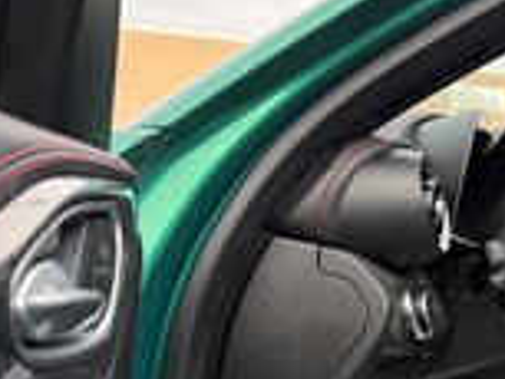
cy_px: 377
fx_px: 964
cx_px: 677
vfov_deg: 21.5
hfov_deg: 25.0
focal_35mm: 66
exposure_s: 1/315
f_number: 1.78
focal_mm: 6.76
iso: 100
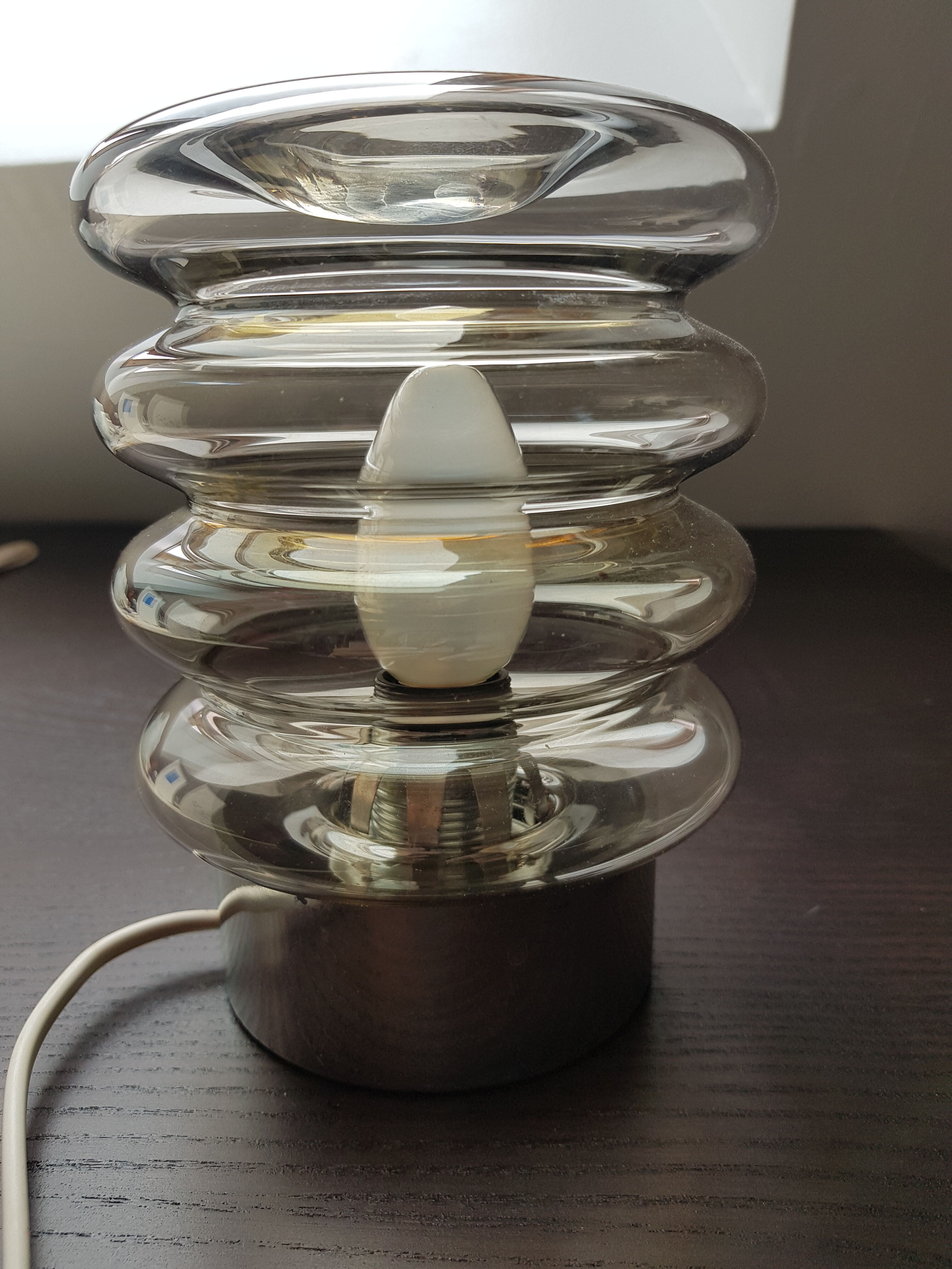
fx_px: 953
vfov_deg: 67.3
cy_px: 634
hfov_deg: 53.1
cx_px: 476
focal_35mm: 26
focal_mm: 4.2
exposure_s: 1/177
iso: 40
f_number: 1.7
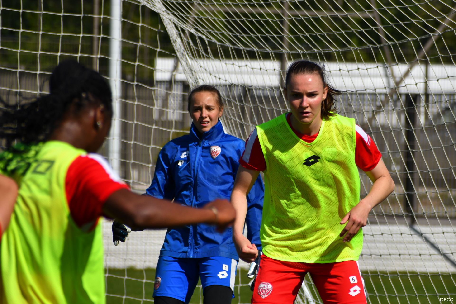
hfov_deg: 5.7
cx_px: 228
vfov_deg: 3.8
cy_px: 152
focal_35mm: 360
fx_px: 4560
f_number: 8
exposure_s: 1/2000
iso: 280
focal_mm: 240
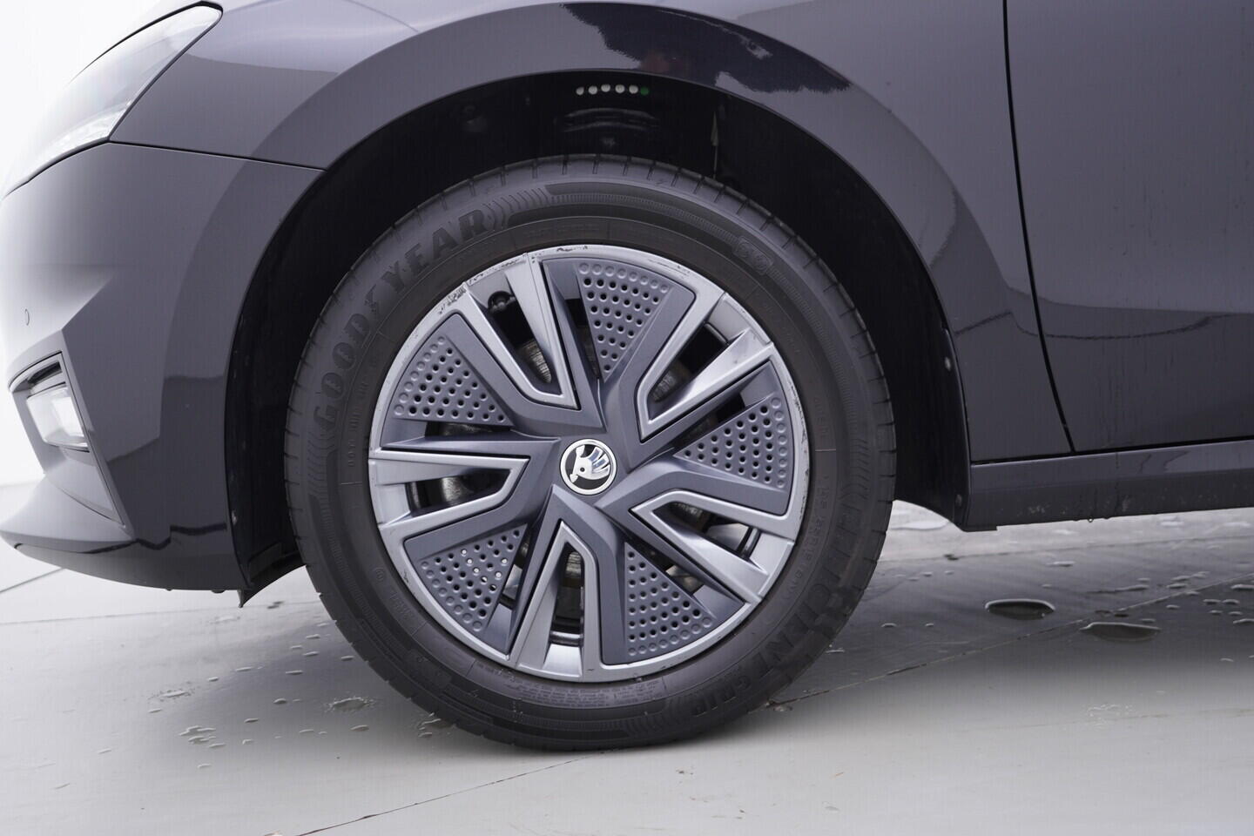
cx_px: 627
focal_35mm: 36
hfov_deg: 53.1
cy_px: 418
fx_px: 1254
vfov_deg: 36.9
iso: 125
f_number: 3.2
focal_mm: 24
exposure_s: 1/50
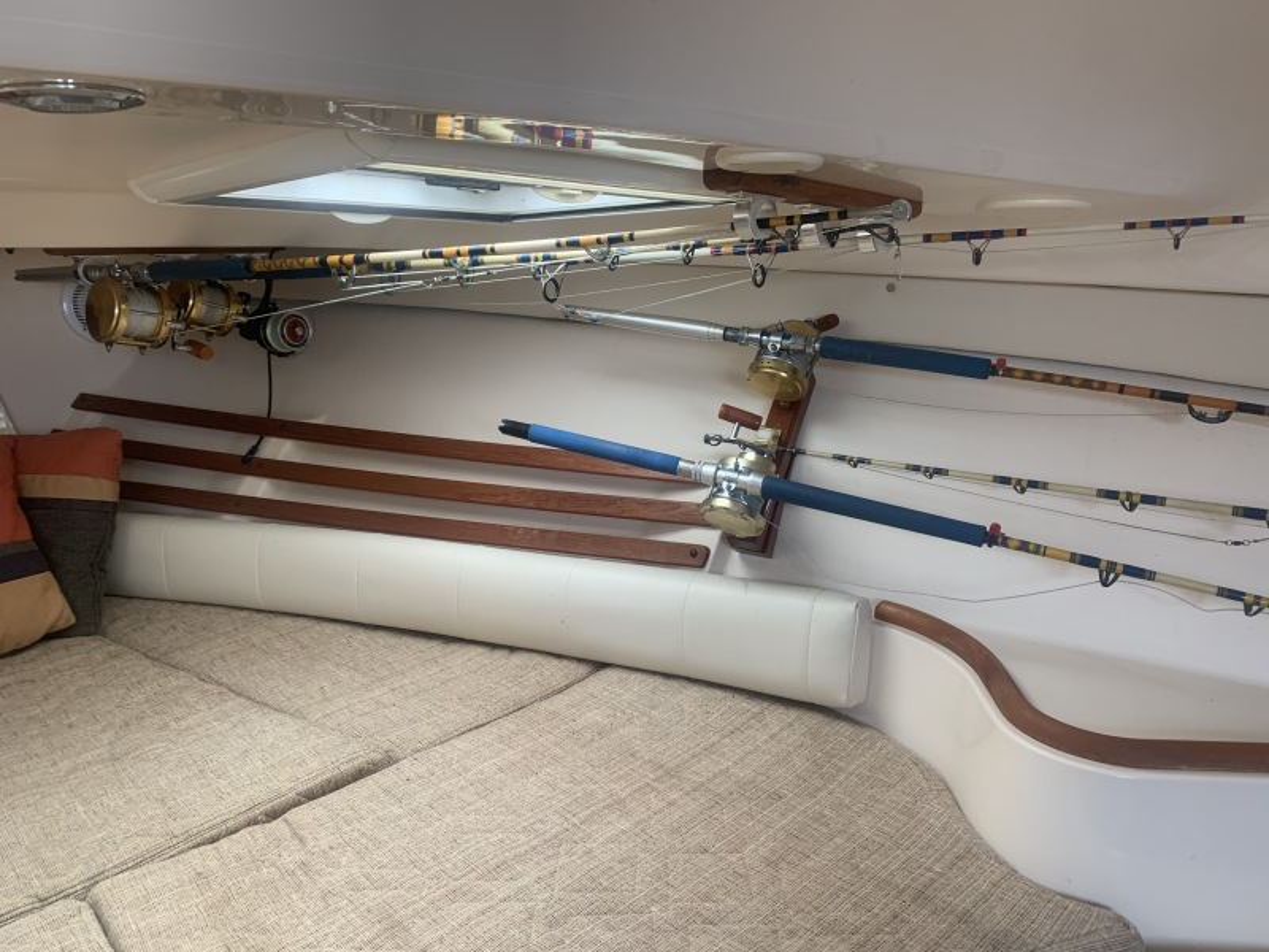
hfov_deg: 67.3
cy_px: 476
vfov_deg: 53.1
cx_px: 634
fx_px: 953
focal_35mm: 26
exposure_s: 1/60
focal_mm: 4.25
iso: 125
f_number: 1.8
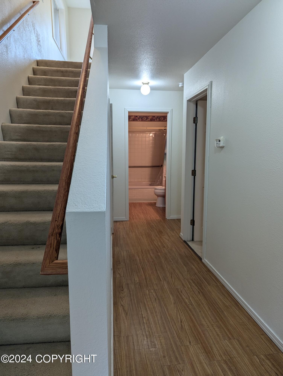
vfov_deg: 71.5
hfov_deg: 56.9
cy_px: 188
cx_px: 142
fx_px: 261
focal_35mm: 24
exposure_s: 1/24
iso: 45
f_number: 1.85
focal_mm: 6.81
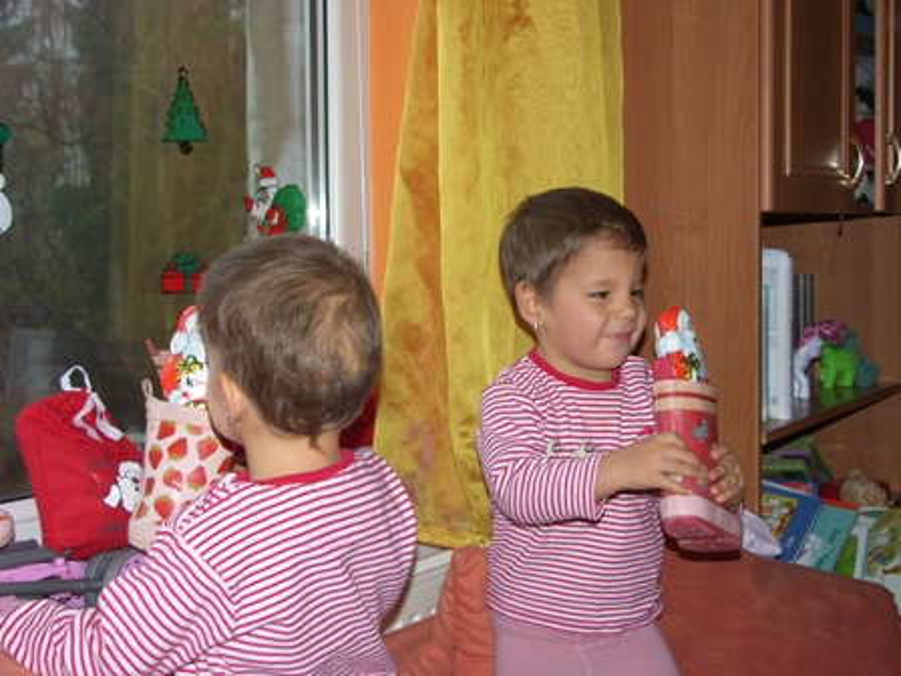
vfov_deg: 26.6
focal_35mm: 55
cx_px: 450
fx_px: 1432
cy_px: 338
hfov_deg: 34.9
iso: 50
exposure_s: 1/60
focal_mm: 14.2
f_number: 2.8
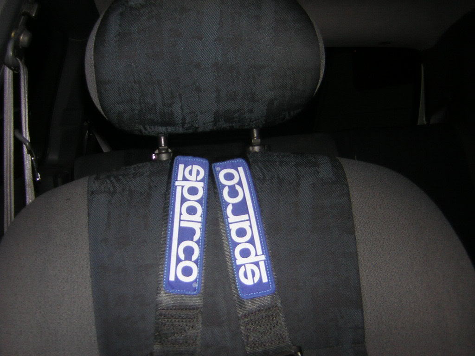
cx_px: 238
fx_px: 494
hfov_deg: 51.4
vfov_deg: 39.7
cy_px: 178
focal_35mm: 36
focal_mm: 4.7
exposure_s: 1/60.1
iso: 50
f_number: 2.6
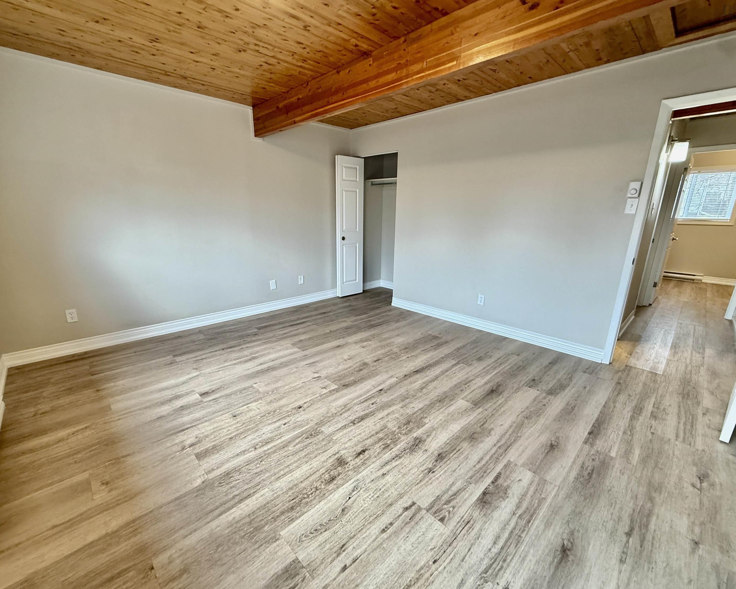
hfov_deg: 96.8
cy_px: 299
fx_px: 327
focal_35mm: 15
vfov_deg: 84.0
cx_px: 365
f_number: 2.2
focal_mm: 2.22
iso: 320
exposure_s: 1/60
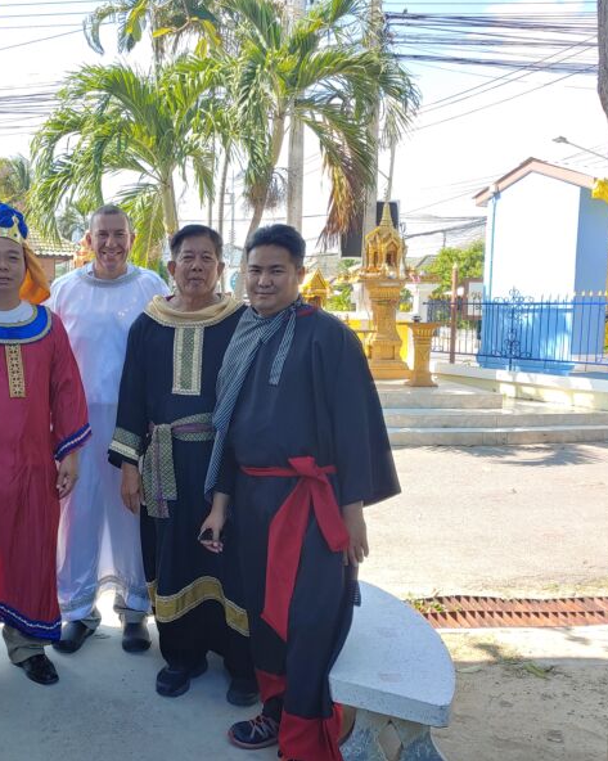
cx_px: 174
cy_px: 377
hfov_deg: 43.5
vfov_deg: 54.2
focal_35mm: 33
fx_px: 743
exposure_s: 1/775
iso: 50
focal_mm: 4.23
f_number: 1.5
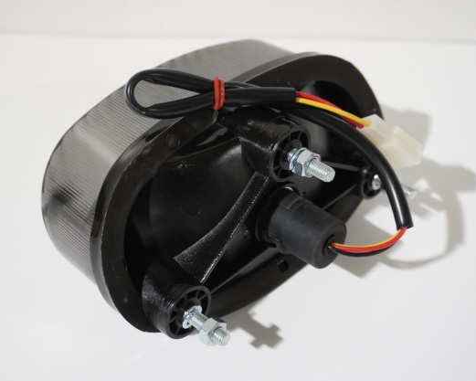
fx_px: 755
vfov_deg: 28.3
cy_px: 187
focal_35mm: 54
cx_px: 218
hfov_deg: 35.0
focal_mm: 31
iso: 800
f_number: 5
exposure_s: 1/160
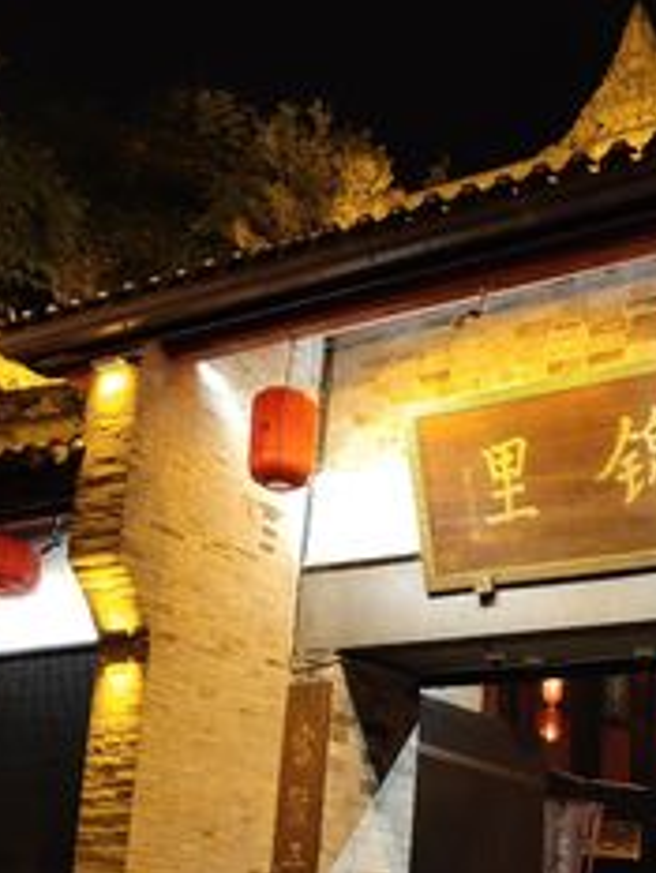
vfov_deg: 31.4
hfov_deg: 23.9
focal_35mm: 60
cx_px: 566
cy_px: 686
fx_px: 1515
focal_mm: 4.35
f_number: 1.8
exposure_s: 1/50
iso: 171
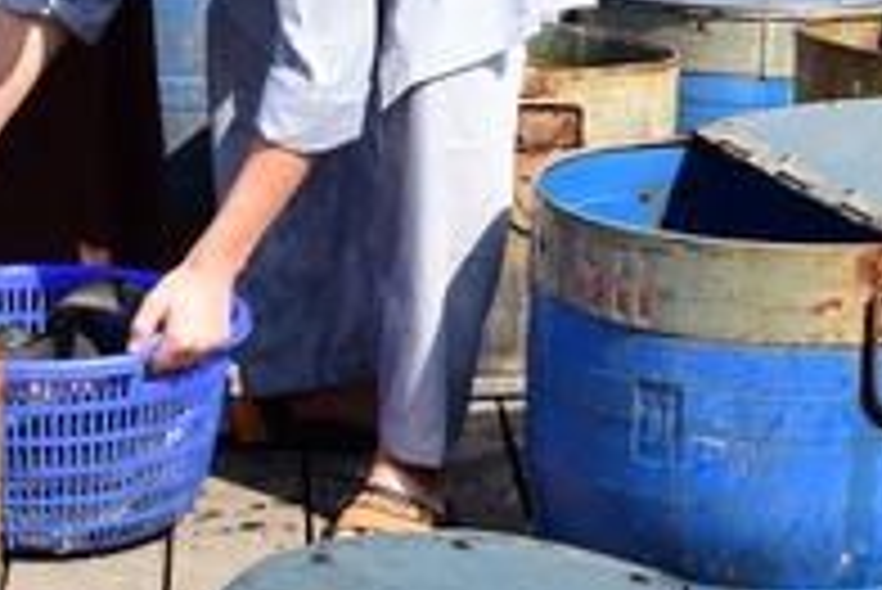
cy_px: -59
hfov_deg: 13.9
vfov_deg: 9.3
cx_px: 792
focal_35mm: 146
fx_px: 3580
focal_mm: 44
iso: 200
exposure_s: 1/100
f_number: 11
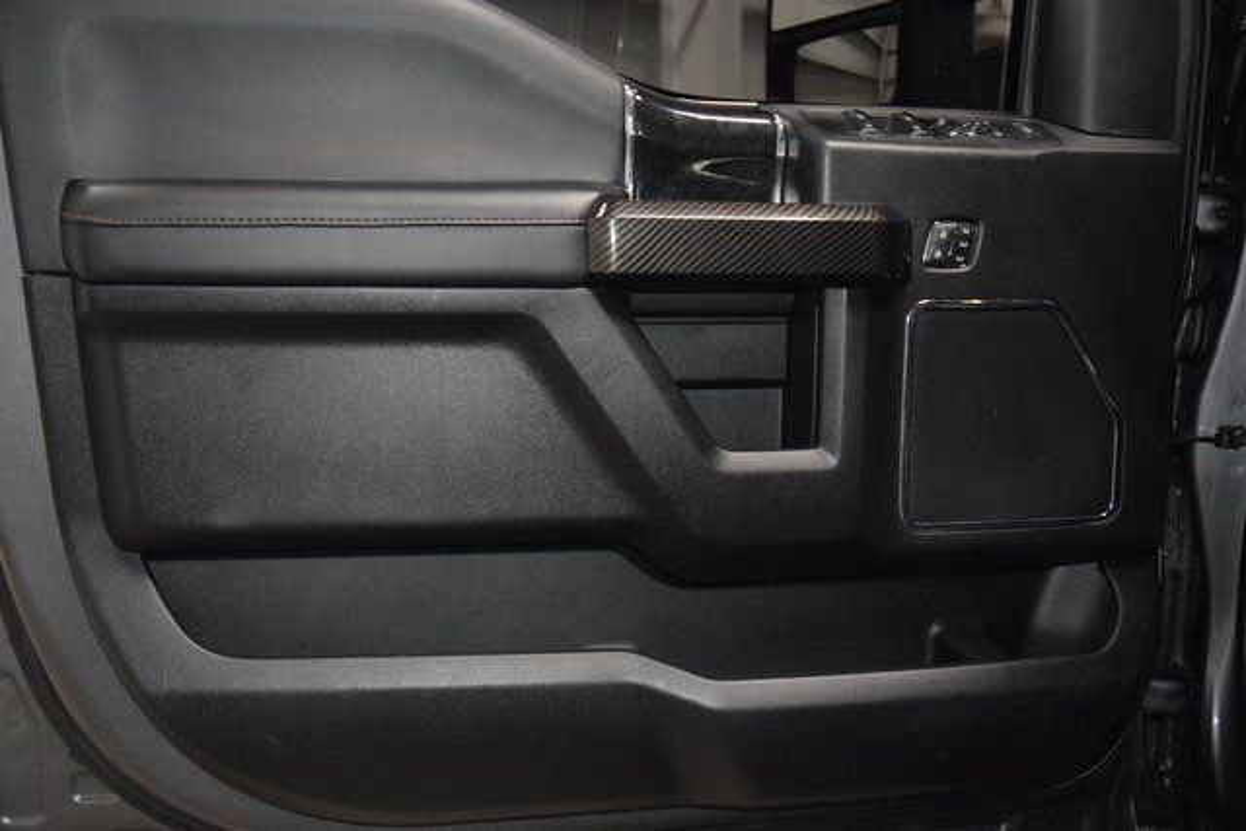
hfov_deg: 57.2
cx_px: 623
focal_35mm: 33
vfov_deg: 40.0
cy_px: 416
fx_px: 1142
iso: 2500
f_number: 3.5
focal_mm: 22
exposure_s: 1/125
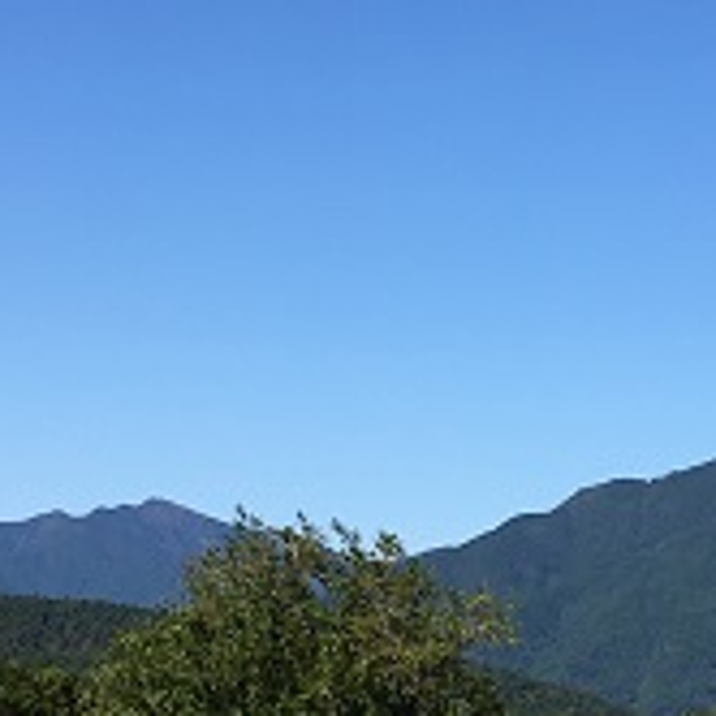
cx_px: 518
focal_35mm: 108
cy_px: 477
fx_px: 2527
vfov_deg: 16.1
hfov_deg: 16.1
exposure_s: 1/1425
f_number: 2.2
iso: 25
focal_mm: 4.15
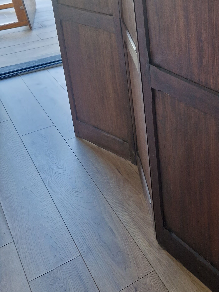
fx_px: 413
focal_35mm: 49
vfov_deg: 37.1
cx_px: 228
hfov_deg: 27.6
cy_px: 44
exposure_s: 1/180
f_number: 1.8
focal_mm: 5.4
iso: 160
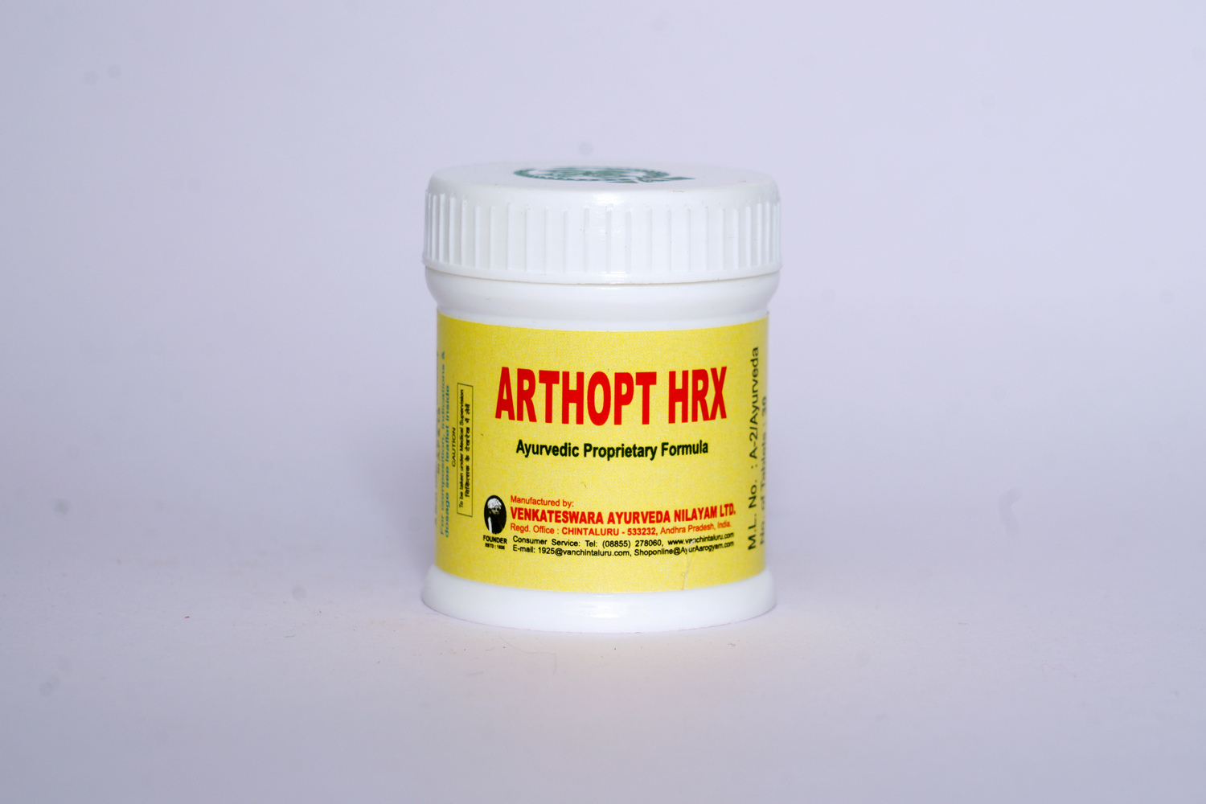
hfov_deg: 19.5
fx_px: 3517
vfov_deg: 13.0
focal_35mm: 105
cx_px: 603
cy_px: 402
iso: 160
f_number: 10
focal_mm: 105
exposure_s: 1/160
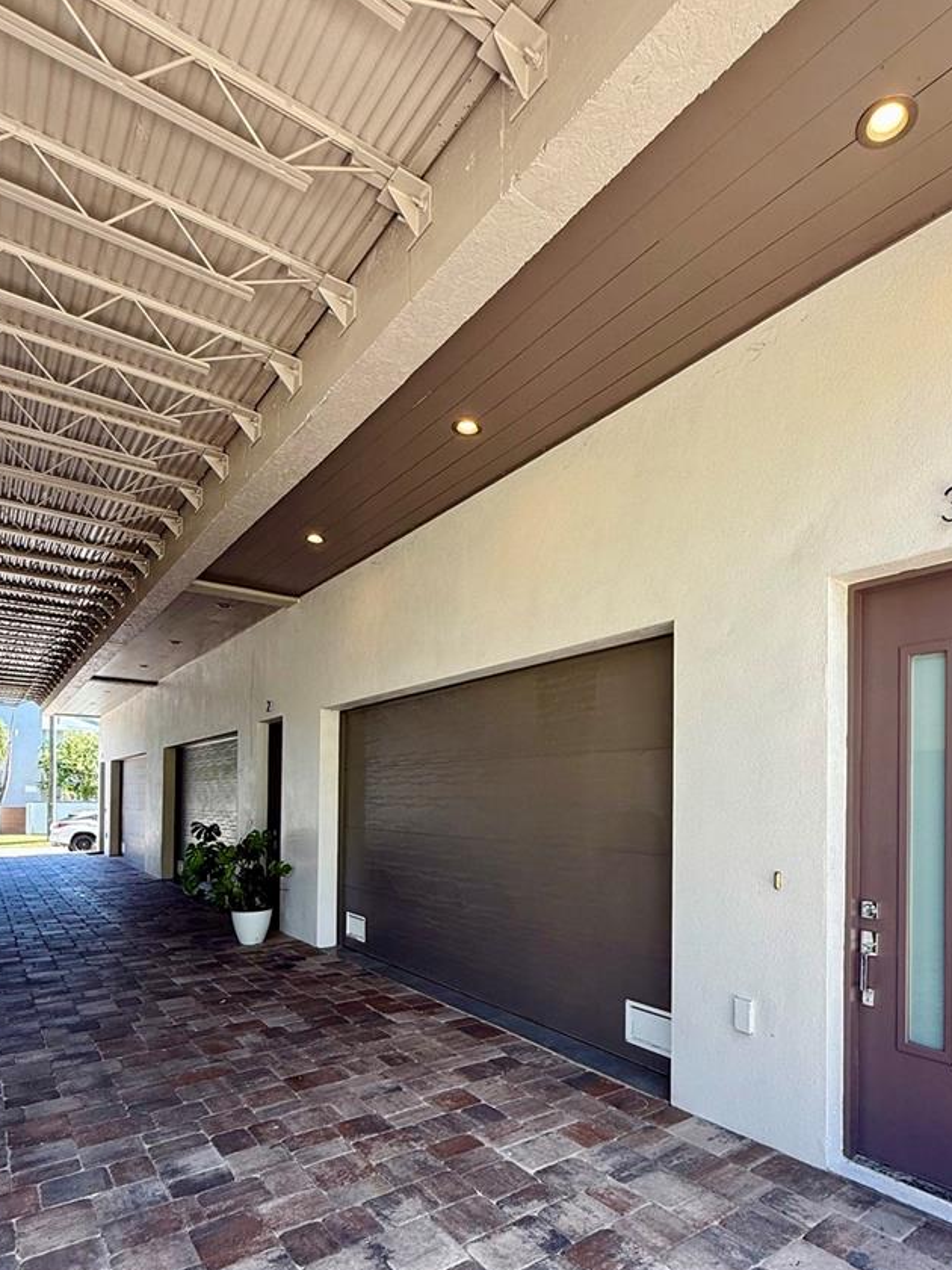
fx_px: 733
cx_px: 561
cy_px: 797
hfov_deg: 65.5
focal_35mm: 20
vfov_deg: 80.2
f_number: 2.2
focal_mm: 2.22
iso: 50
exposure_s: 1/132
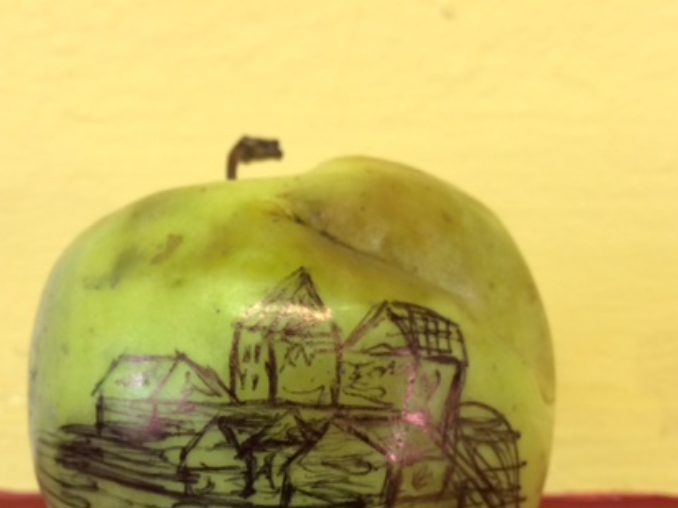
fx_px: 881
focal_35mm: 45
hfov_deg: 42.0
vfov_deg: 31.5
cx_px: 306
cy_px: 393
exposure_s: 1/33
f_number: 2.2
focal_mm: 4.15
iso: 160
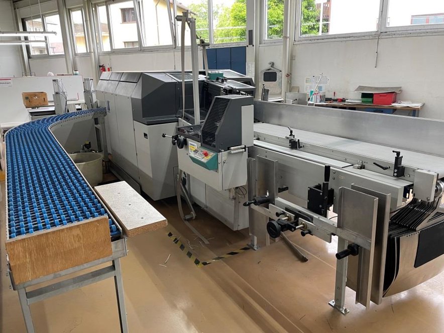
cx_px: 222
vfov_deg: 53.1
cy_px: 166
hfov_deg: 67.3
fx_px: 333
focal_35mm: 26
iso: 80
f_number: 1.6
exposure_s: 1/50
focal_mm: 4.2
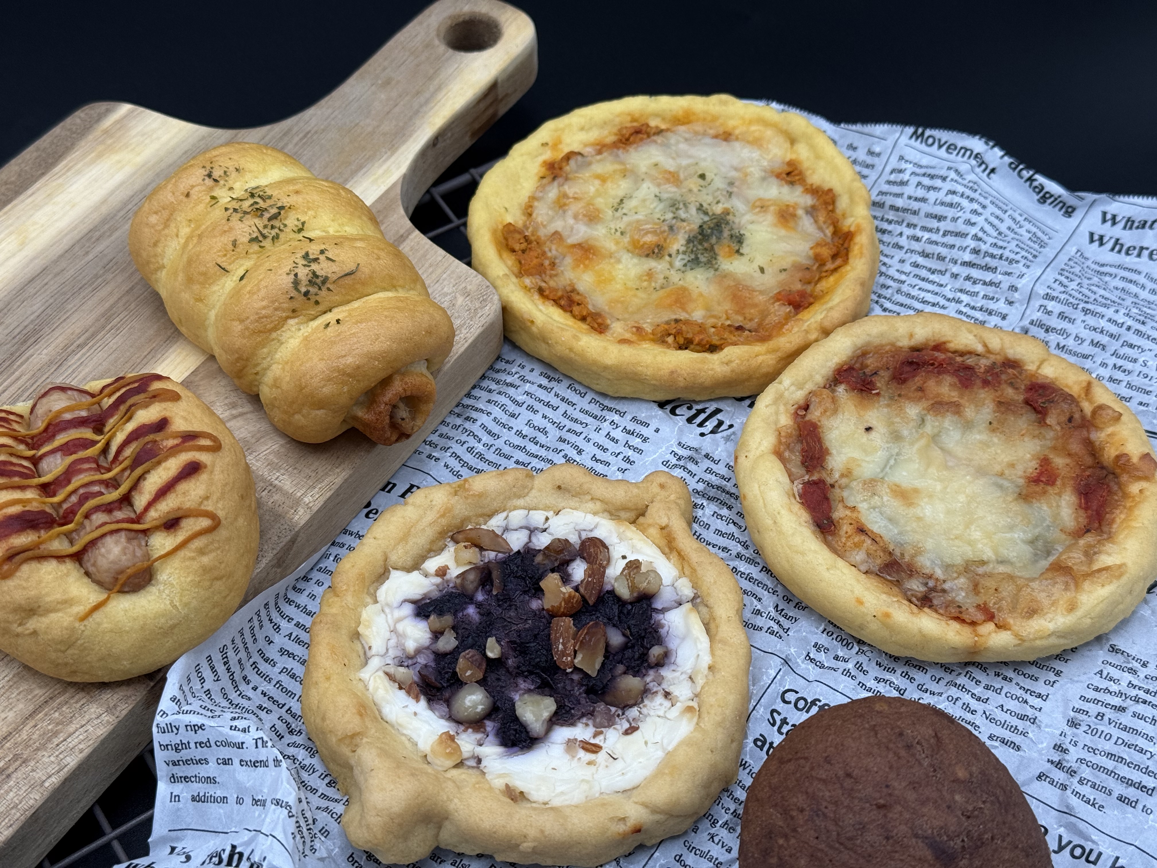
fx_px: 1604
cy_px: 434
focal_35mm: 48
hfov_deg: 39.7
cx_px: 578
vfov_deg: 30.3
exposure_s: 1/105
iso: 100
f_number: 1.78
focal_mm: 6.76
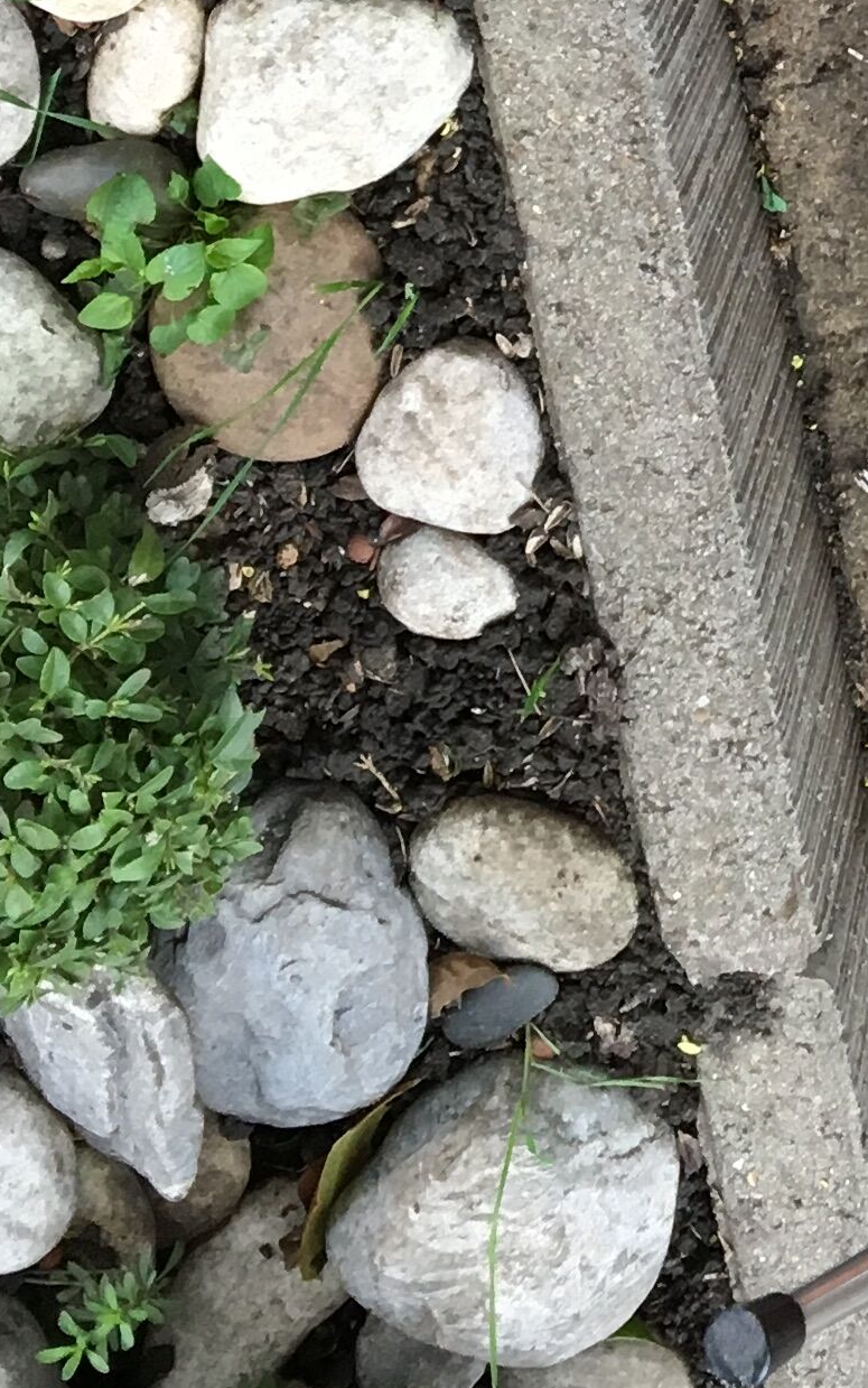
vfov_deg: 19.5
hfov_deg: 12.5
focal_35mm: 100
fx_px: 3783
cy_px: -316
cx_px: 1238
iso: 40
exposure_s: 1/33
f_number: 2.2
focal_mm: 4.15
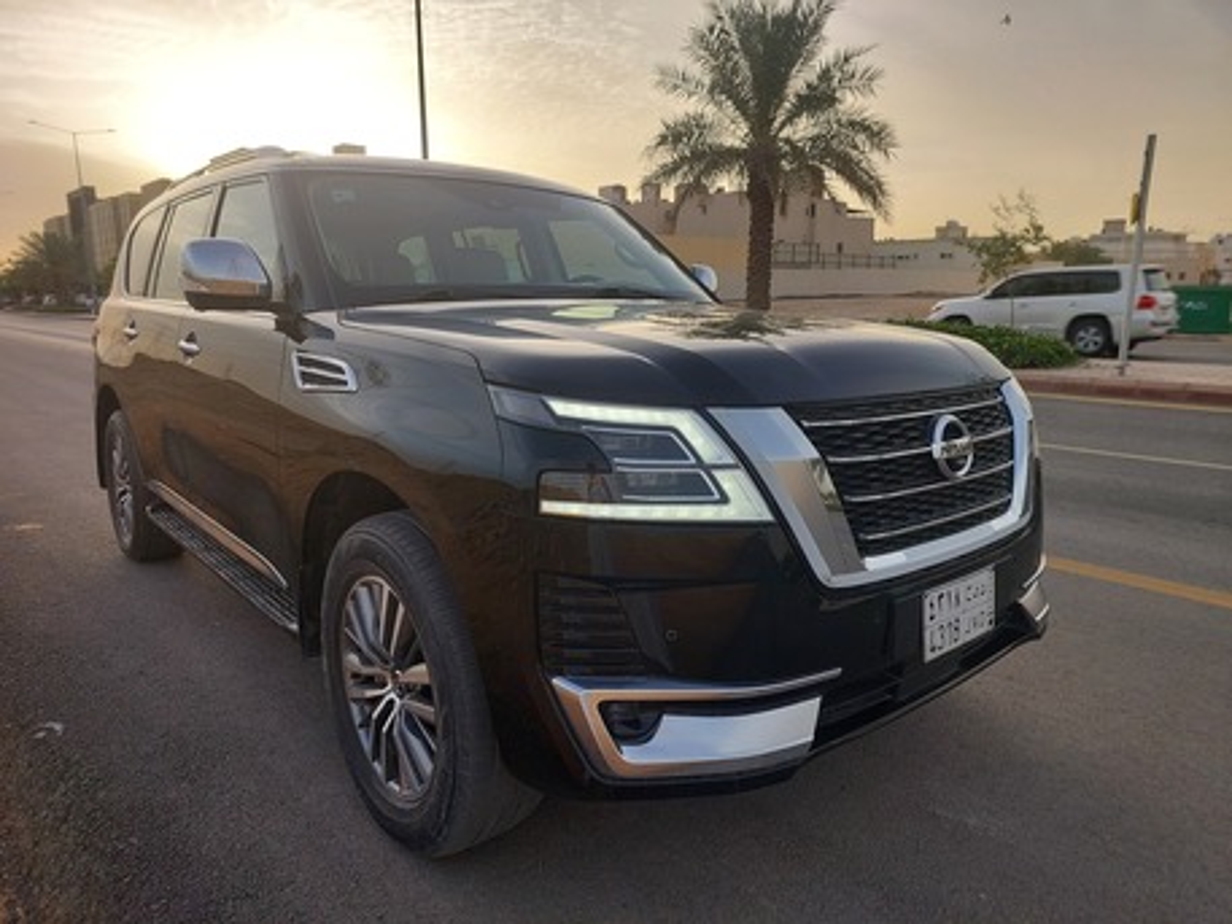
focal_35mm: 23
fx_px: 819
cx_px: 616
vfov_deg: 58.9
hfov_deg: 73.9
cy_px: 462
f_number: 1.8
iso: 25
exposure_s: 1/300
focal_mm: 5.06
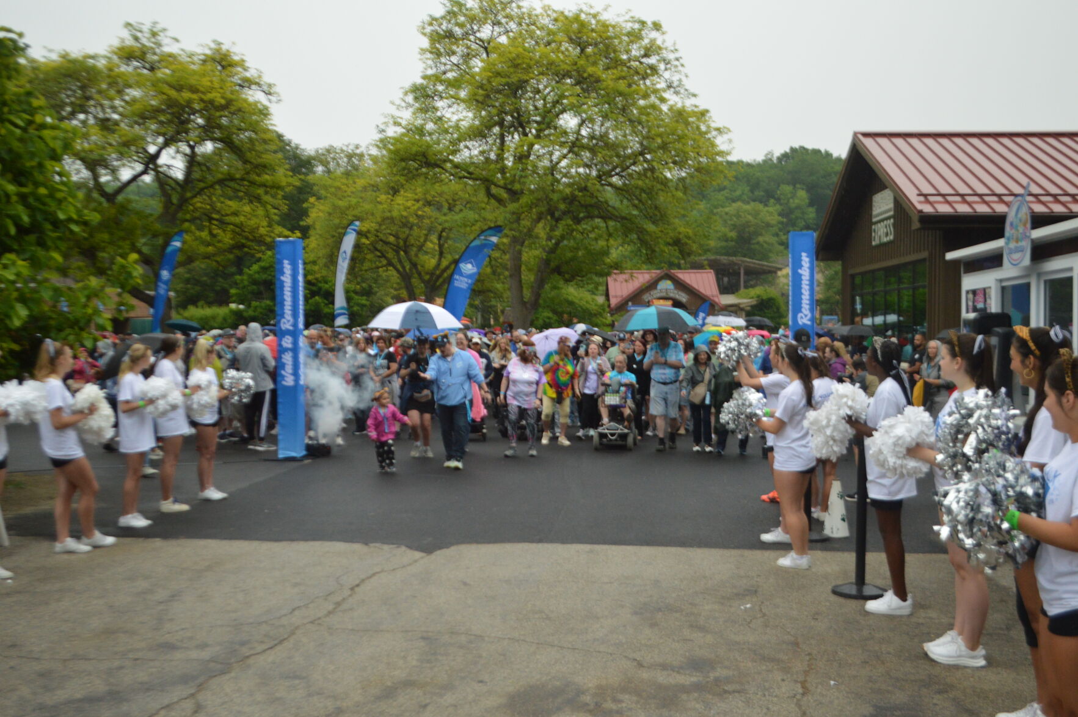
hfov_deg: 53.2
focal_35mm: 36
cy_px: 358
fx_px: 1077
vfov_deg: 36.8
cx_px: 539
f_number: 4
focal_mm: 24
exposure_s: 1/500
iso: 900
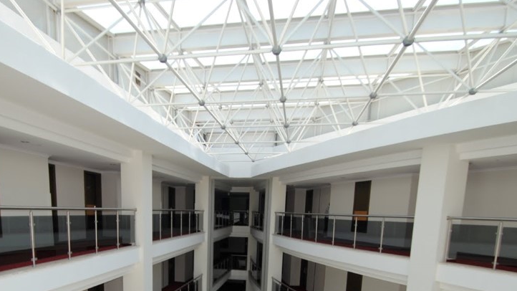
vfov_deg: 41.5
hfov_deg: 73.6
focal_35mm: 25
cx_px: 220
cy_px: 274
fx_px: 343
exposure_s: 1/200
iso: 100
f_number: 4
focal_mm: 10
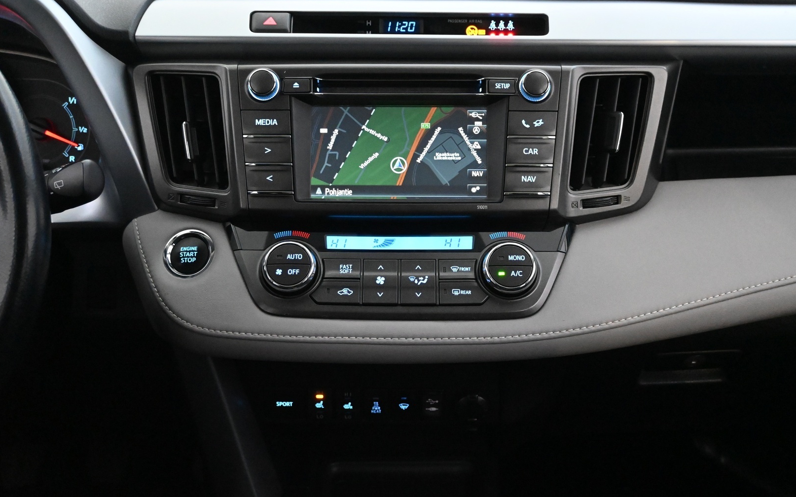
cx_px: 398
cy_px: 247
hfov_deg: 44.8
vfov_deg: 28.9
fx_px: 965
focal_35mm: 45
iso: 9000
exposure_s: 1/50
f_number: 4.8
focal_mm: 29
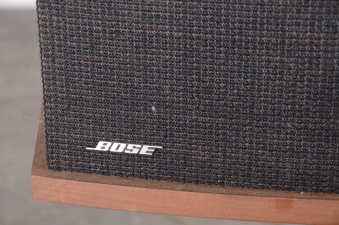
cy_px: 112
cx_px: 170
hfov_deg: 13.1
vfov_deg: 8.7
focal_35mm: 158
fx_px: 1480
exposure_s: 1/160
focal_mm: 105
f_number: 9
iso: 160
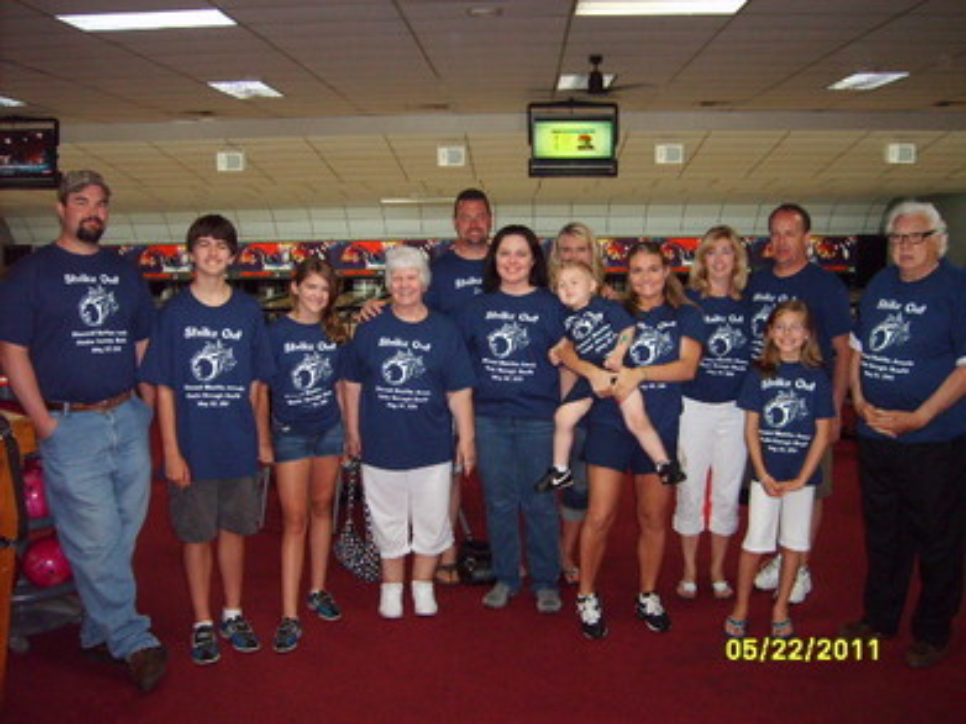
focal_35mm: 35
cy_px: 362
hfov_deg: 52.6
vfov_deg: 40.7
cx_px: 483
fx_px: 976
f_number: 2.8
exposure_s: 1/45
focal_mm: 5.8
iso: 253
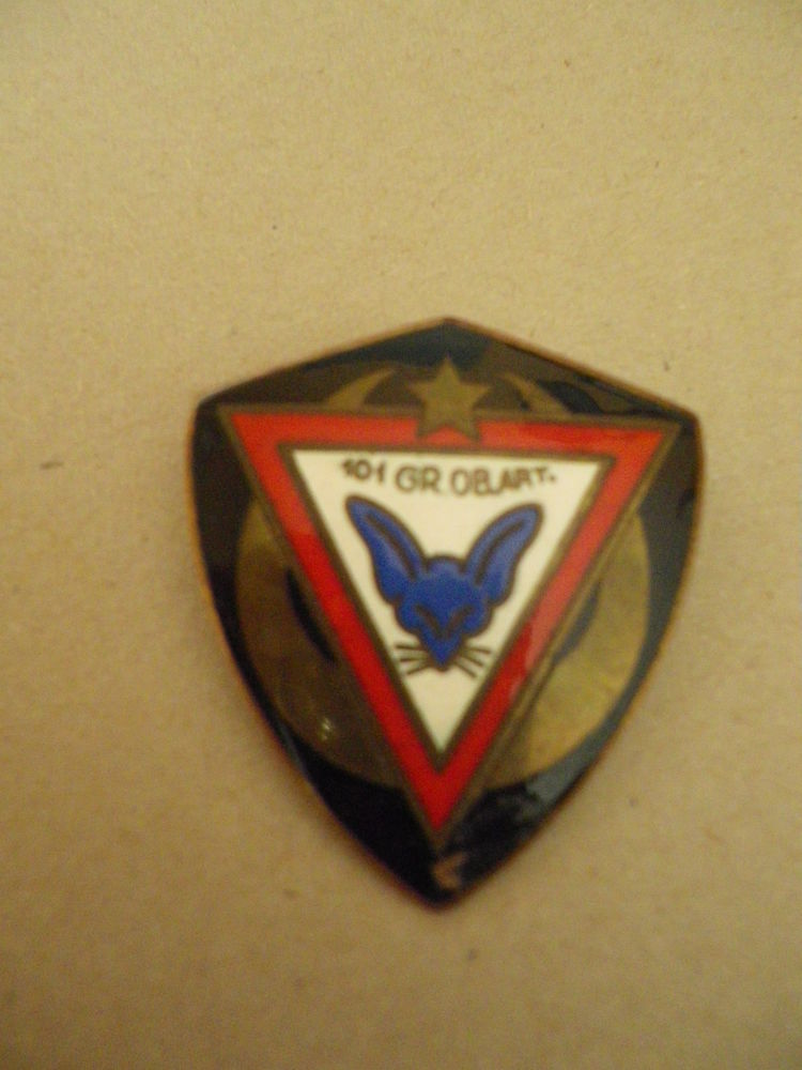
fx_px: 865
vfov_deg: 63.4
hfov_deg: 49.7
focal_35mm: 28
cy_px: 535
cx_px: 401
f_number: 2.6
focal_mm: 4.9
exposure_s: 1/30
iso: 800
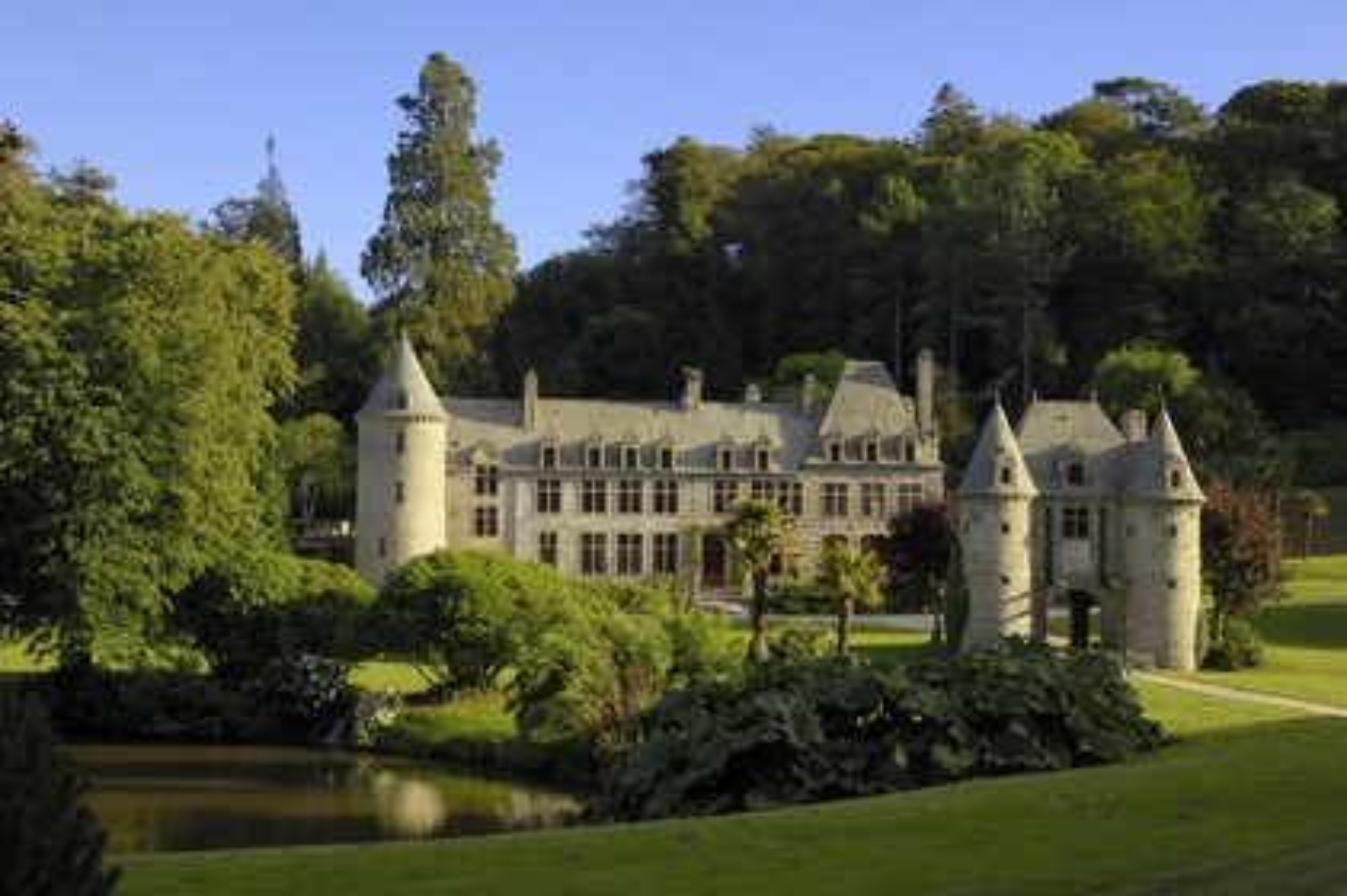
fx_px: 1963
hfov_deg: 37.9
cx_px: 674
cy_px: 448
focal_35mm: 52
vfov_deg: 25.7
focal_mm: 35
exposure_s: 1/160
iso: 100
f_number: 6.7
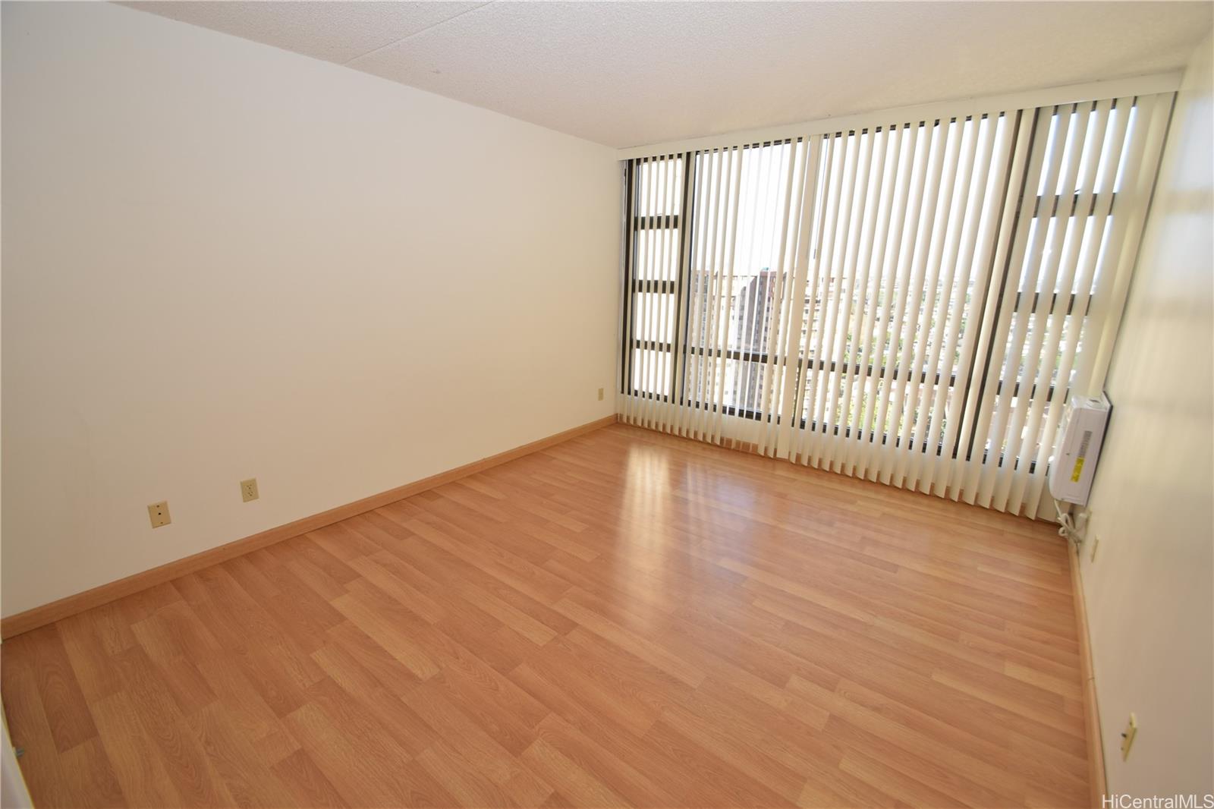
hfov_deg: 100.4
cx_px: 607
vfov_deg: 77.3
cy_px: 404
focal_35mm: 15
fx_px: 506
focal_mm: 10
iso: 250
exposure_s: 1/125
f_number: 5.6
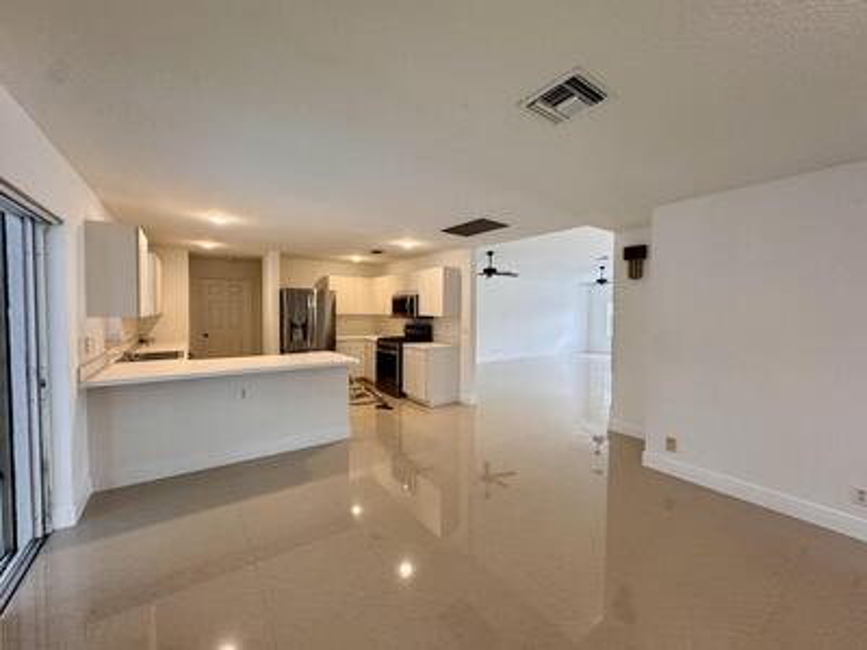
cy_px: 325
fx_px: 351
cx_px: 434
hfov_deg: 102.1
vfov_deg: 85.7
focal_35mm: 14
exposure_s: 1/120
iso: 125
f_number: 2.2
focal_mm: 2.22
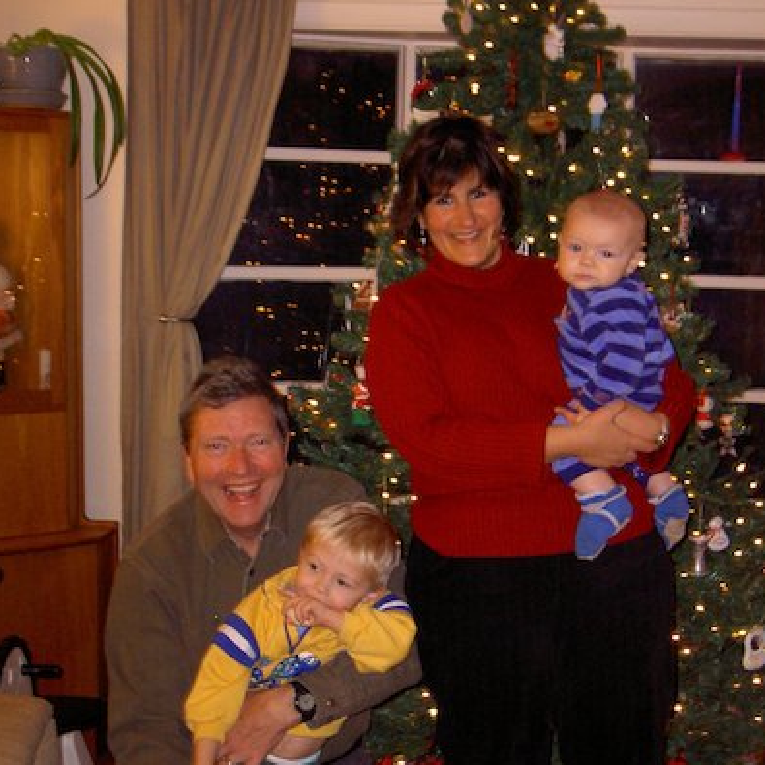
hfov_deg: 30.5
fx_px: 1400
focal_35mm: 56
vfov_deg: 30.6
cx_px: 412
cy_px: 385
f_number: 3.4
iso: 200
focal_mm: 7.7
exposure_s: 1/60
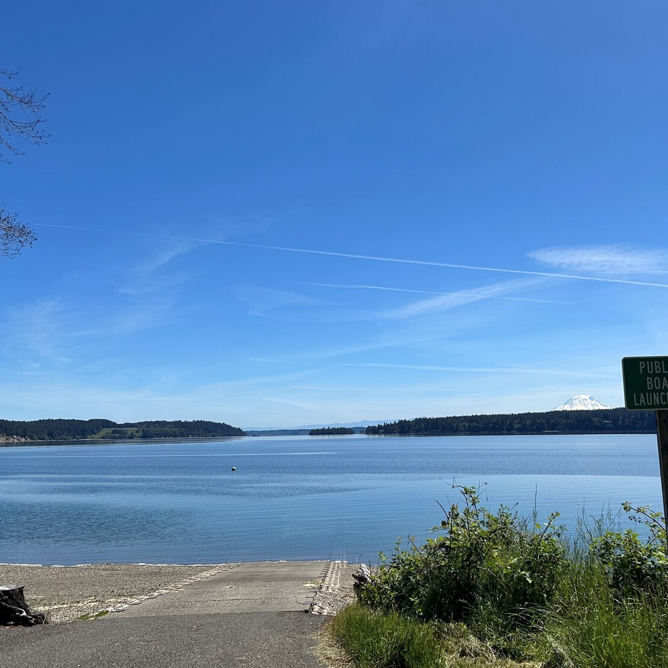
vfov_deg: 49.7
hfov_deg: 49.1
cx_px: 428
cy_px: 356
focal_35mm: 33
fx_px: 720
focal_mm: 5.7
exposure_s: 1/6579
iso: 50
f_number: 1.5
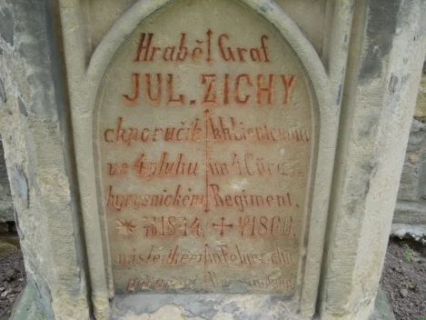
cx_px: 213
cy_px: 160
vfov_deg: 33.6
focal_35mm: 43
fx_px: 529
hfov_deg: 43.8
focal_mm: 7.8
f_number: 3.9
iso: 400
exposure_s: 1/640
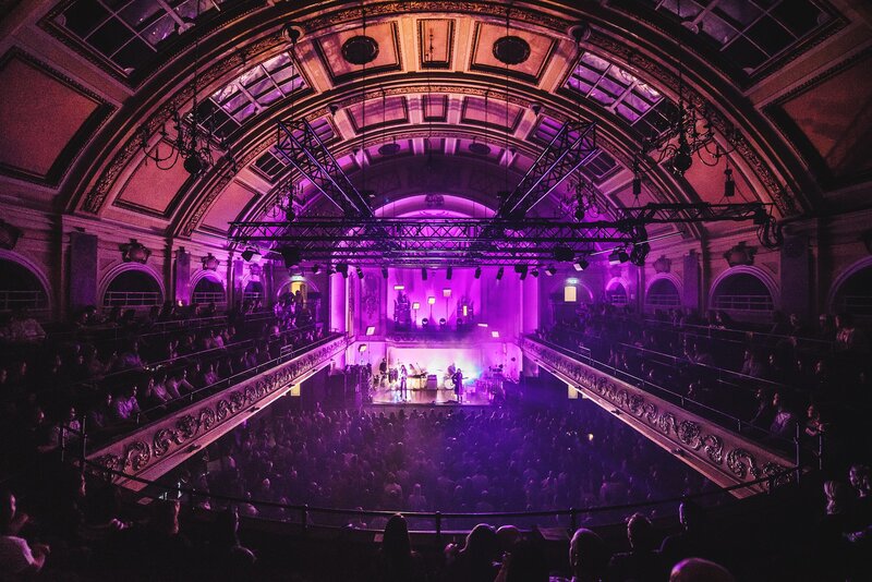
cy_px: 291
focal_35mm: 14
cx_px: 436
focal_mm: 14
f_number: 2.8
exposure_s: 1/200
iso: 3200
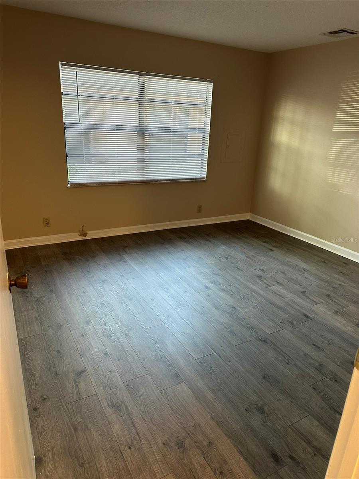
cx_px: 180
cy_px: 240
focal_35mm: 24
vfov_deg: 71.6
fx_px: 332
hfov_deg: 56.8
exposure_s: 1/60
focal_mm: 6.86
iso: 160
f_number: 1.78
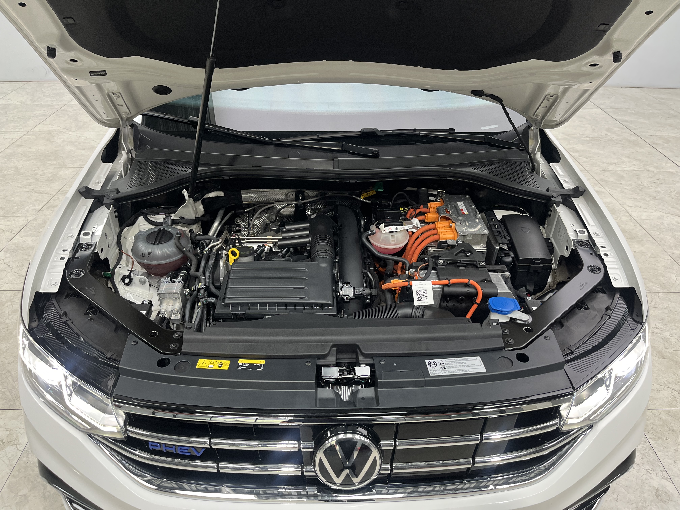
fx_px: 511
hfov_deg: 67.3
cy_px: 255
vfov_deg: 53.1
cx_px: 340
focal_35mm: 26
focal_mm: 5.1
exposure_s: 1/100
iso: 125
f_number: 1.6
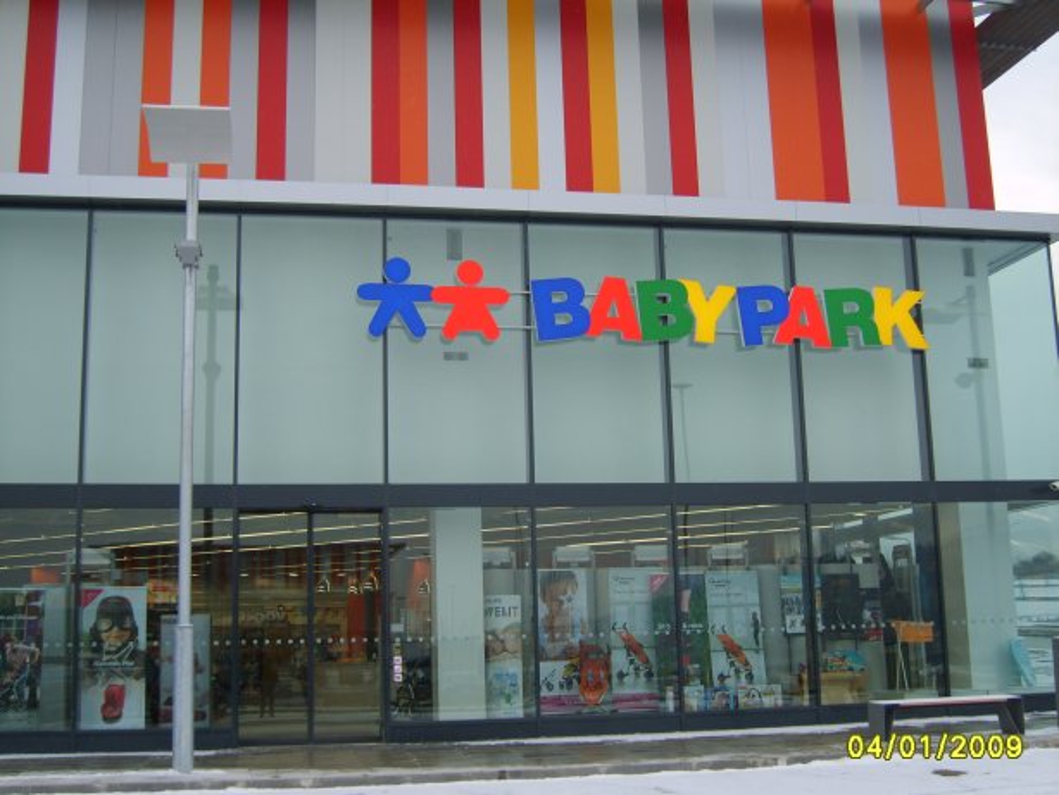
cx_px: 530
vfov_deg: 32.9
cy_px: 398
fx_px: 1347
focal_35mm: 44
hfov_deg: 42.9
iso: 50
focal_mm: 9.2
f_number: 3.1
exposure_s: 1/180
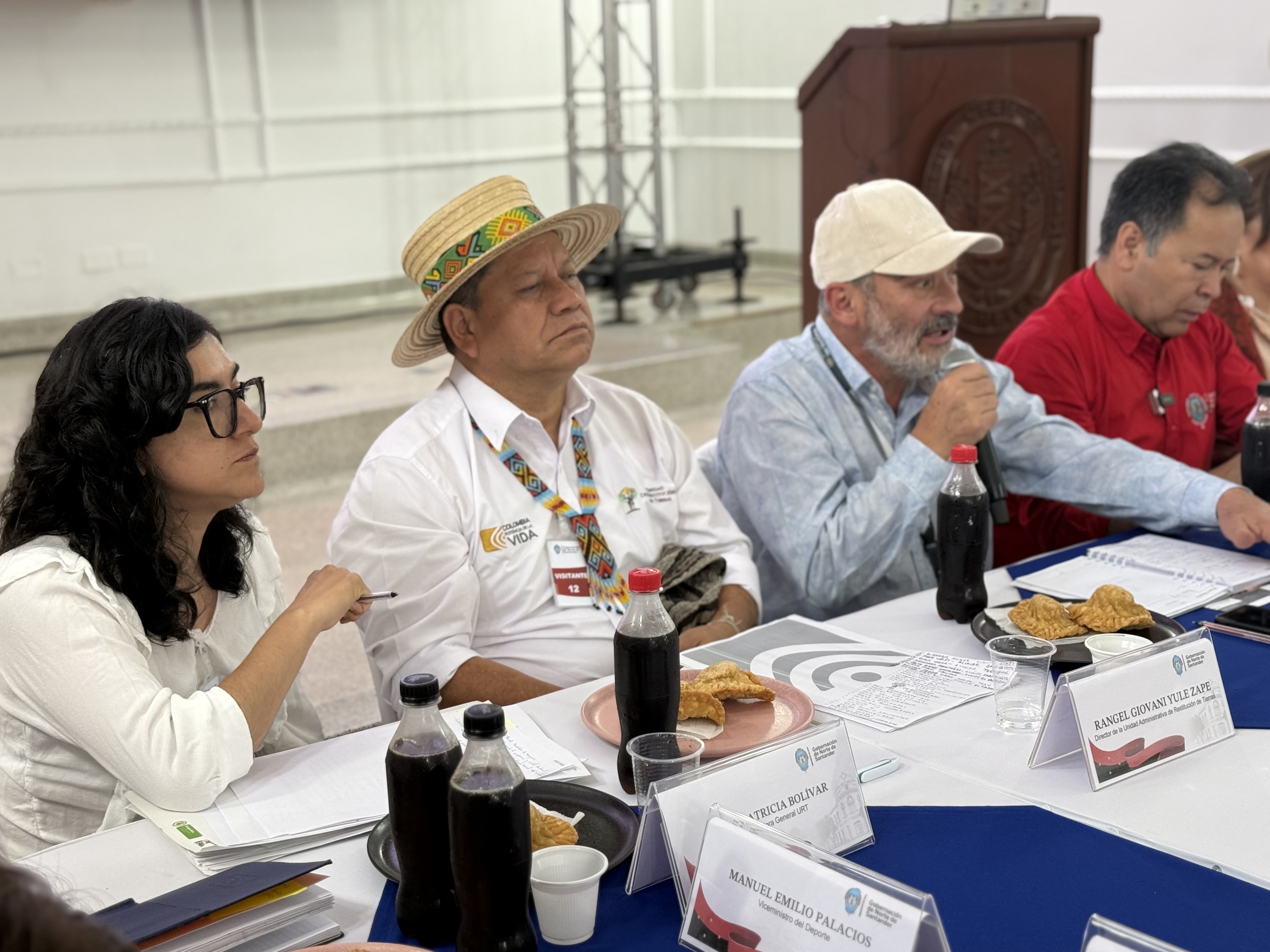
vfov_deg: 28.6
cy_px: 467
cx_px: 634
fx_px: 1871
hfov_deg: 37.5
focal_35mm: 51
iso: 125
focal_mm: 6.76
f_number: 1.78
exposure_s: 1/60
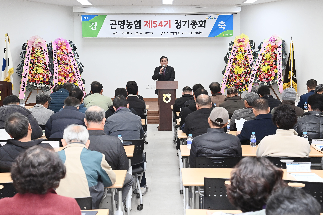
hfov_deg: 39.6
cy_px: 108
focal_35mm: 50
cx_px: 162
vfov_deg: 27.0
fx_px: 449
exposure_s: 1/250
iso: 3200
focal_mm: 50
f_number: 6.3
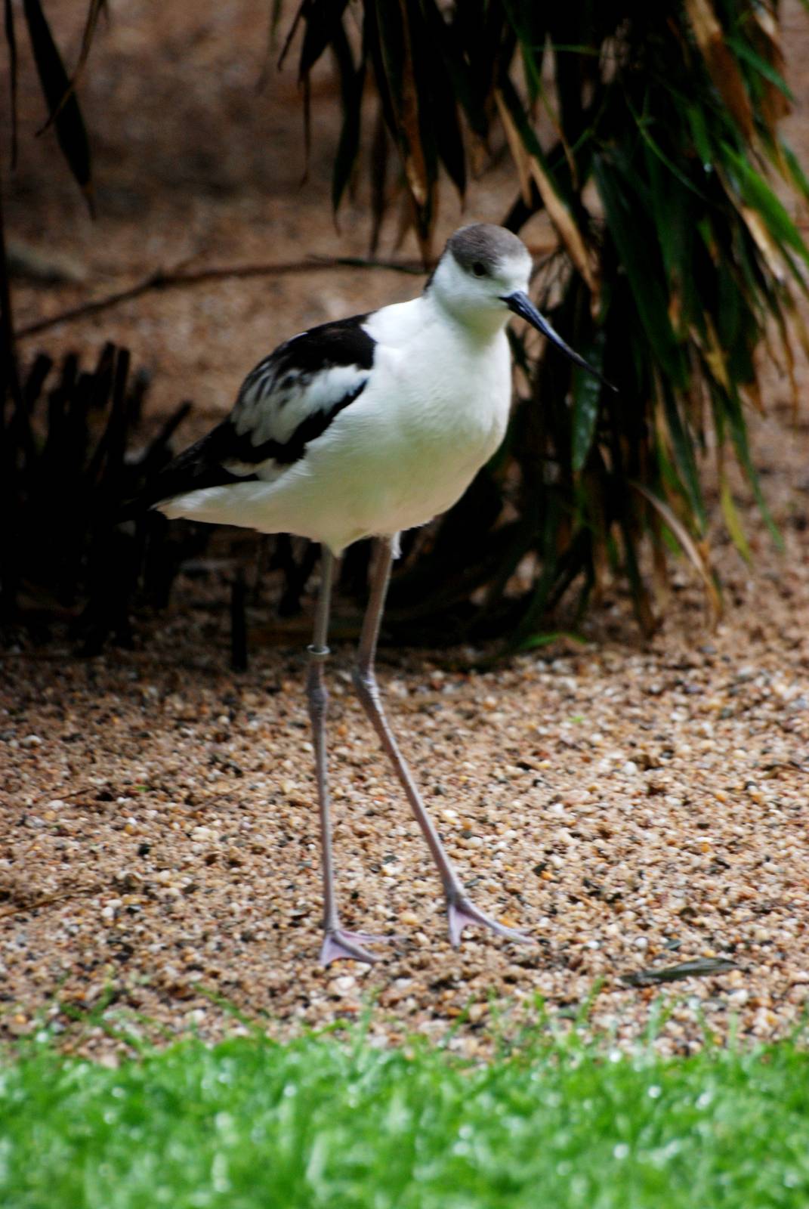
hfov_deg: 3.4
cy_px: 604
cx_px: 404
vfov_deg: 5.1
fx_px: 13613
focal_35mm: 405
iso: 400
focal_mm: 270
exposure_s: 1/60
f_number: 5.6
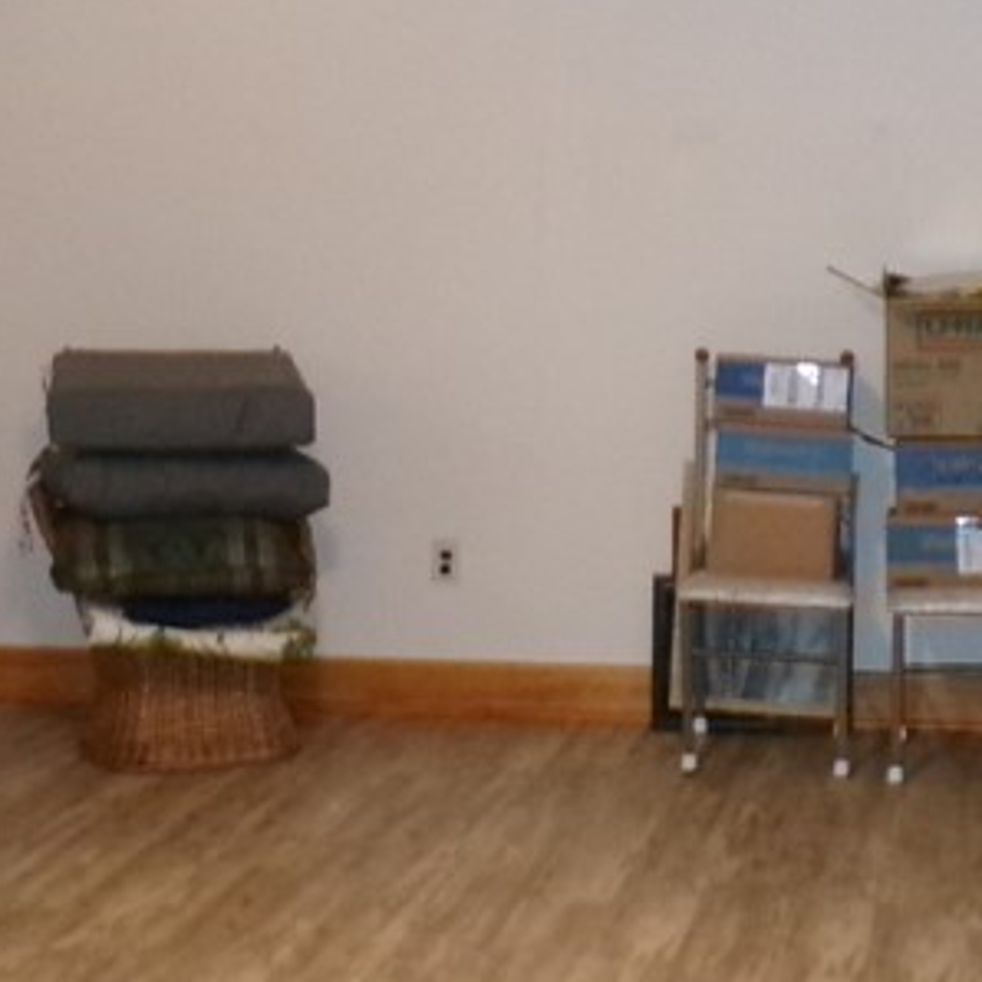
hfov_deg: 23.1
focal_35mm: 73
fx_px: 2343
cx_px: 877
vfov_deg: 23.5
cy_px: 718
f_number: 3
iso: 800
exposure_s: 1/17
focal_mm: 4.3
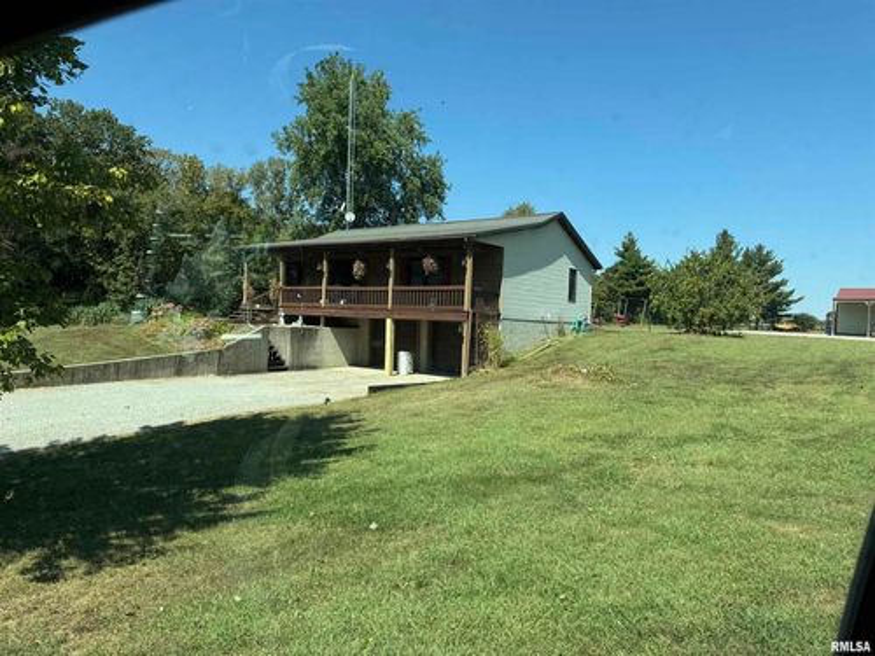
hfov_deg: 71.6
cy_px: 328
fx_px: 607
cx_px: 438
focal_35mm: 24
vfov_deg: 56.8
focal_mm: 6.76
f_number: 1.78
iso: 80
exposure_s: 1/2959
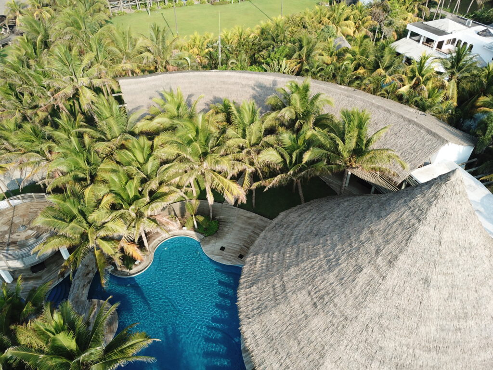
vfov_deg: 53.1
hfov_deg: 67.3
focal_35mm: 26
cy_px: 185
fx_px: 370
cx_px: 246
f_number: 2.2
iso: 100
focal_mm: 4.73
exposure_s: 1/478
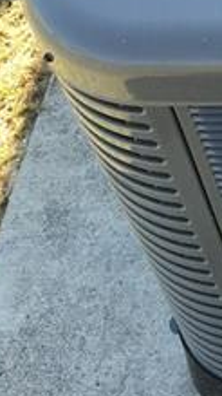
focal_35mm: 111
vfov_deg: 18.3
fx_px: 1163
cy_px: -85
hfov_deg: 9.8
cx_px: 504
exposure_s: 1/241
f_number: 2.2
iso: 25
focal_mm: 4.15
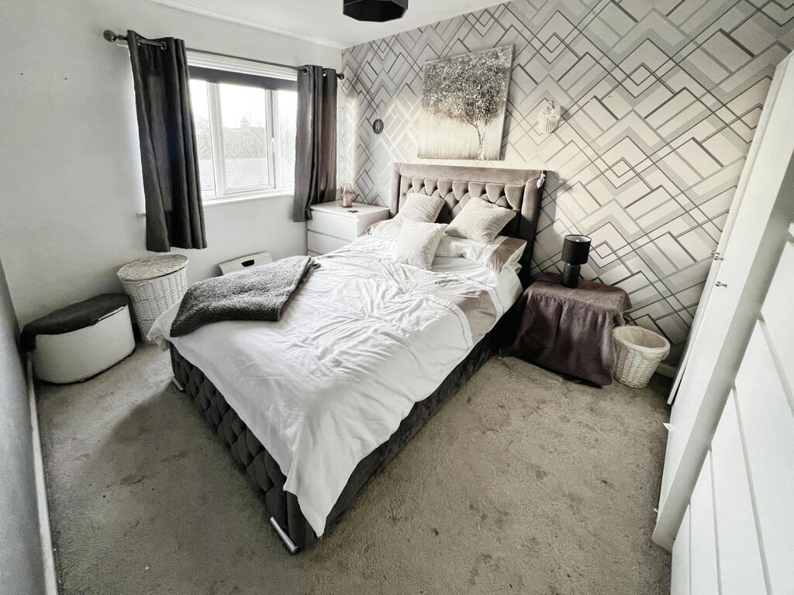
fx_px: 298
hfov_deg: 106.2
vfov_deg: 89.9
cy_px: 298
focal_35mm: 13
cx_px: 397
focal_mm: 1.57
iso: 80
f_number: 1.8
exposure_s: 1/100
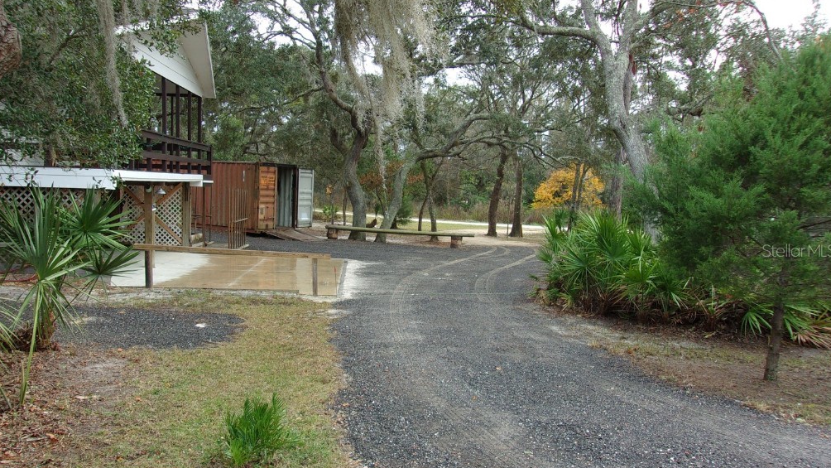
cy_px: 250
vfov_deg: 38.9
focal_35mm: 30
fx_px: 661
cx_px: 416
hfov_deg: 64.3
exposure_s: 1/100
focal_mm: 4.9
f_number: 3
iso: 80
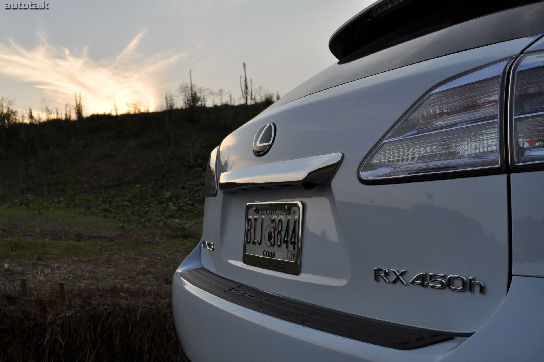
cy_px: 181
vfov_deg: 36.8
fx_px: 543
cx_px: 272
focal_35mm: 36
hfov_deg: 53.2
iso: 200
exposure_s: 1/250
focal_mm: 24
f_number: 8
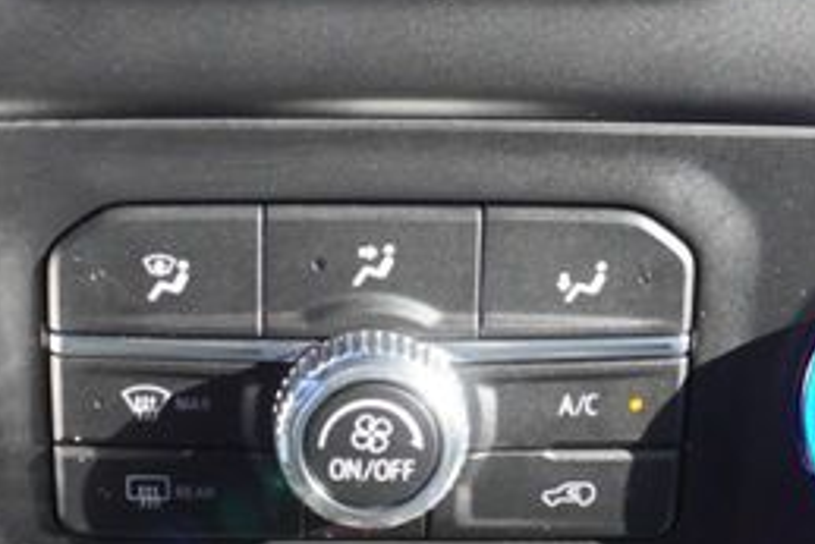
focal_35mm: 95
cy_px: 481
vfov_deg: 14.3
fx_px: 2152
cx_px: 277
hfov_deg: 21.4
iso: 400
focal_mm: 16
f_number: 4
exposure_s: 1/60
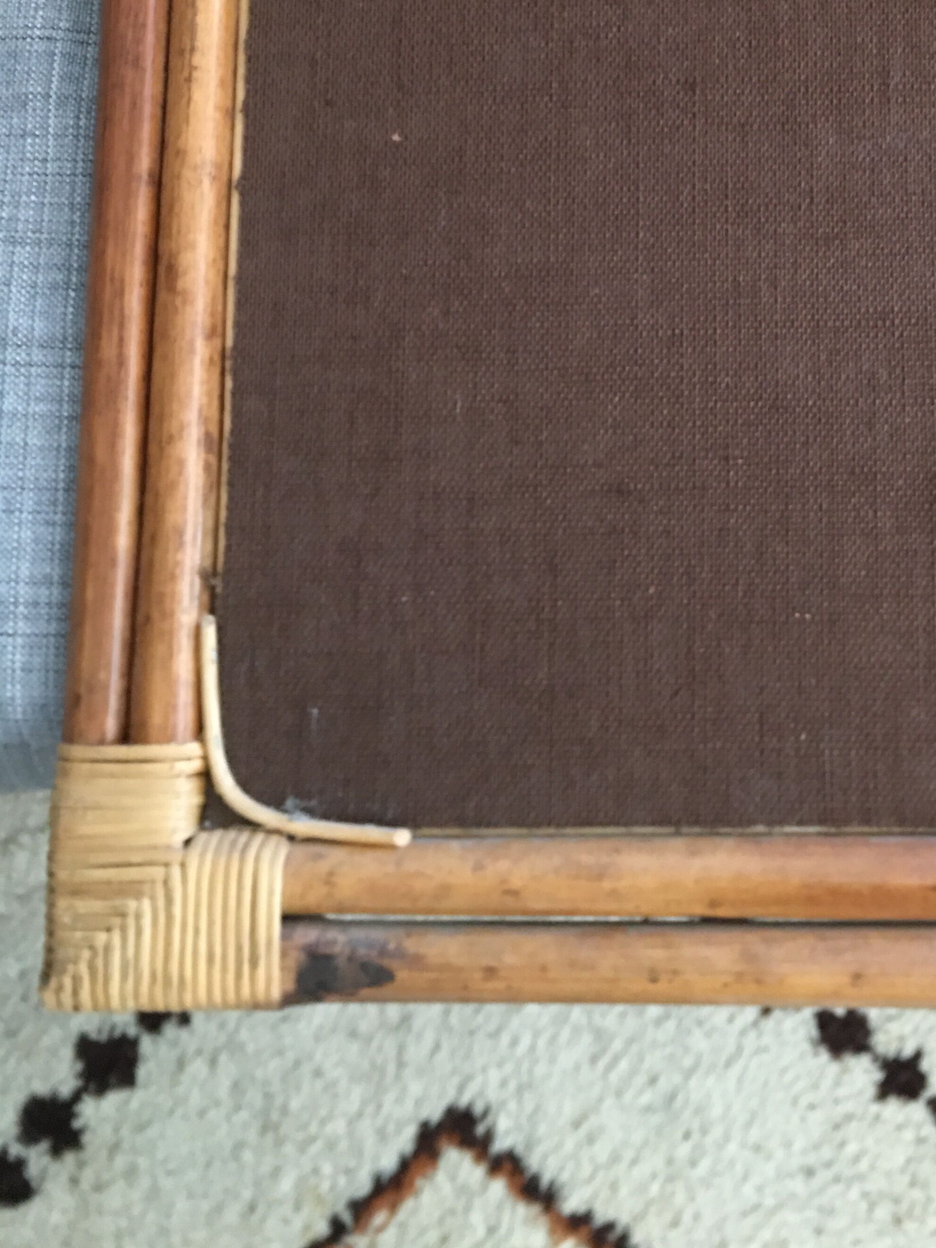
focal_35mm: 44
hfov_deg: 32.3
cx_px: 704
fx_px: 1586
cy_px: 313
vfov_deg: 41.7
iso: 100
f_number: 2.2
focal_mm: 4.15
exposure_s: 1/10
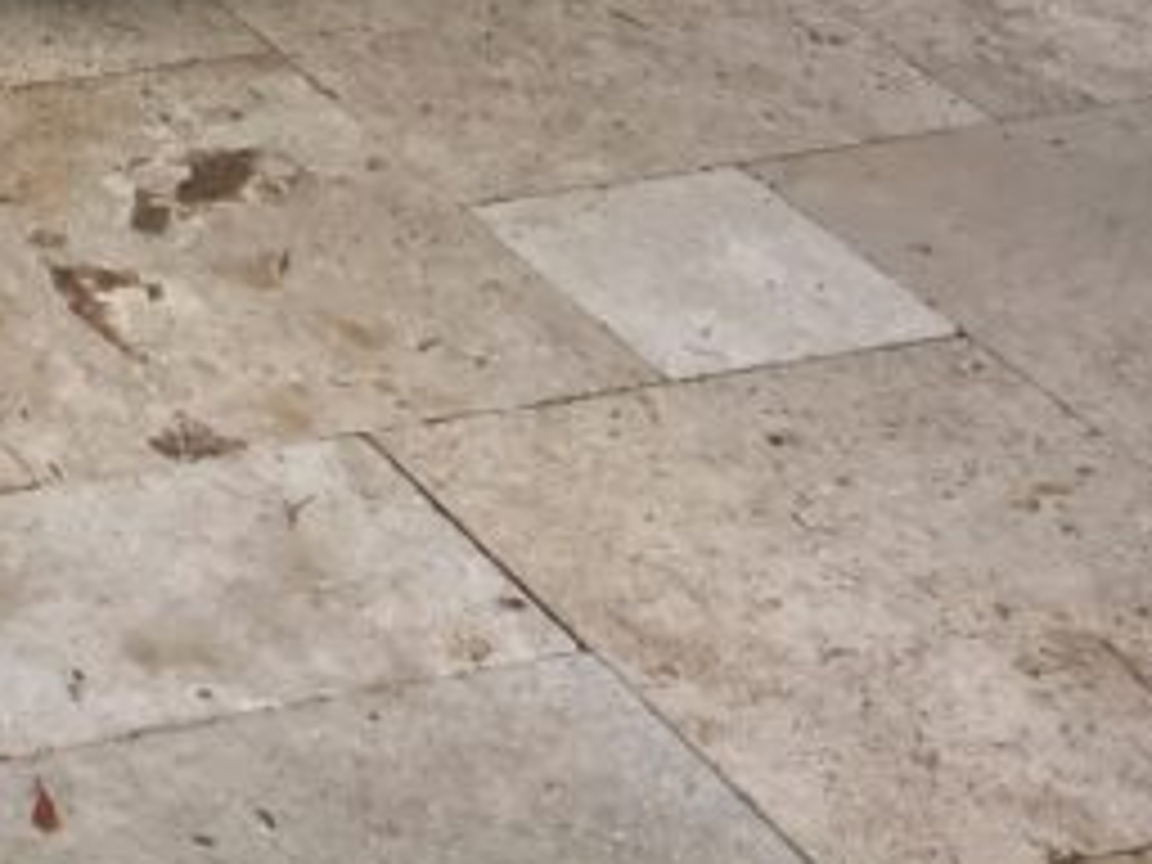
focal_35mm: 116
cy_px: -837
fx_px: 3860
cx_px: -940
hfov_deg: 14.8
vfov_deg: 11.5
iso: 25
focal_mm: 4.15
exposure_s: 1/496
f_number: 2.2
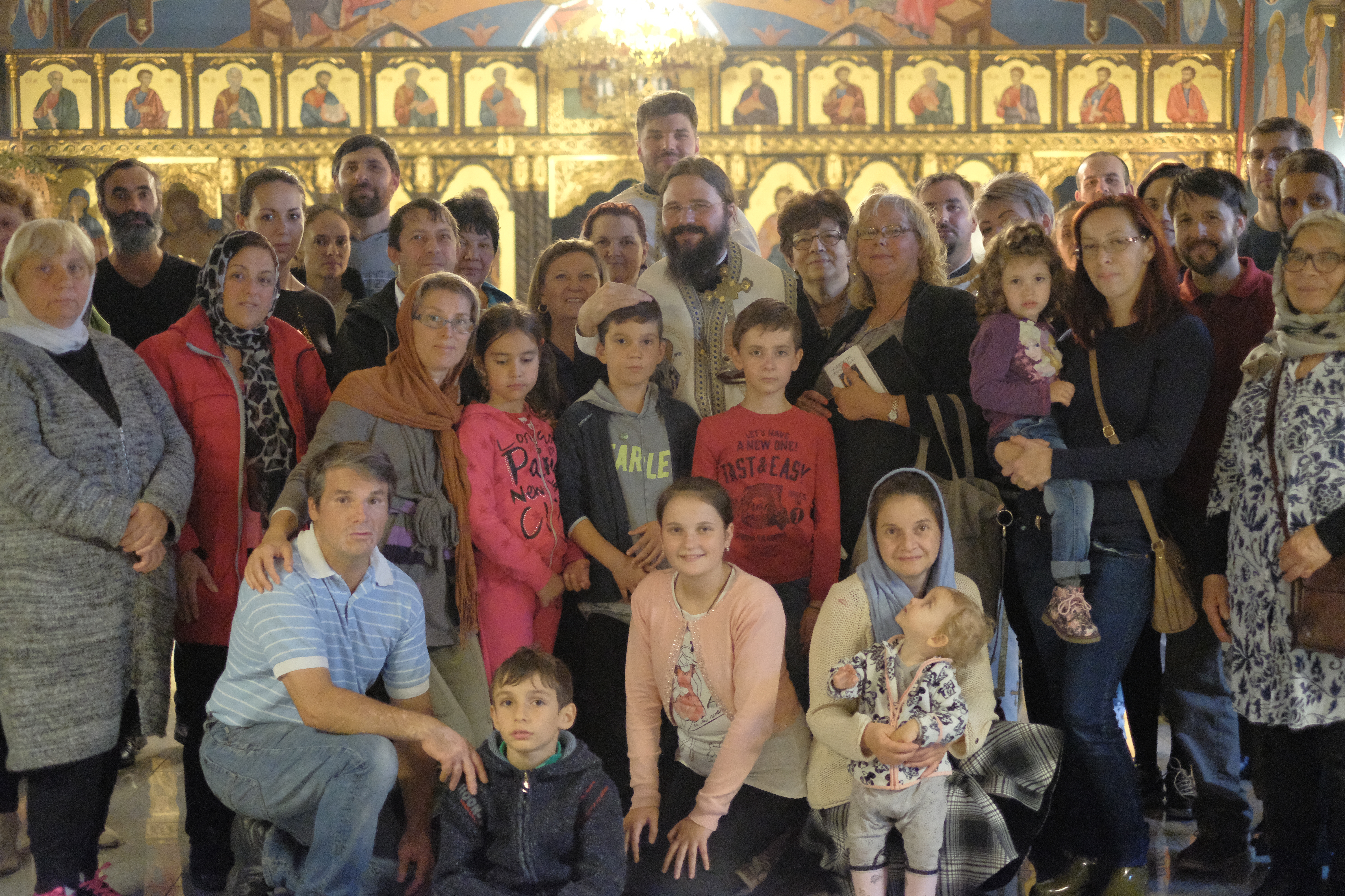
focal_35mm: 53
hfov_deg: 37.5
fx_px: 1980
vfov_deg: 25.5
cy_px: 448
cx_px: 672
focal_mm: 35
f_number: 1.4
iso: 10000
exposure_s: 1/125
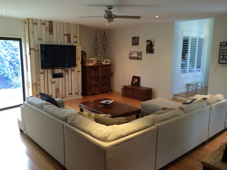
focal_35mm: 30
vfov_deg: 46.8
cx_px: 114
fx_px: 197
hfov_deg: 60.0
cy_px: 85
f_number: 2.2
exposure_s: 1/30
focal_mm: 4.12
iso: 125
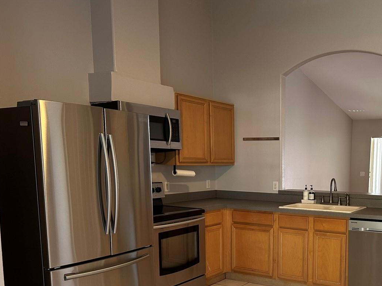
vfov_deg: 37.8
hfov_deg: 48.0
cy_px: 211
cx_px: 293
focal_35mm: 37
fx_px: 408
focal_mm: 6.86
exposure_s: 1/60
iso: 160
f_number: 1.78
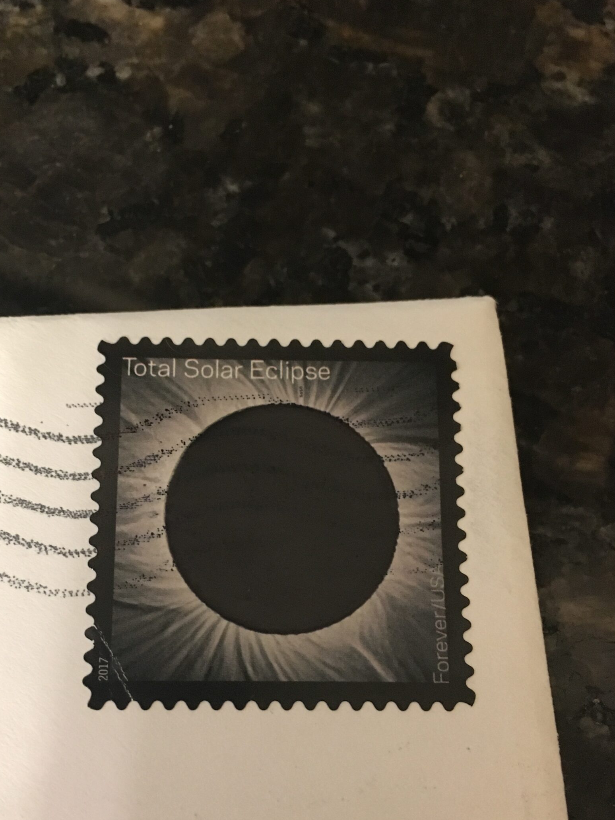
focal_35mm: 36
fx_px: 853
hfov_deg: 39.5
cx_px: 245
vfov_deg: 51.2
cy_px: 473
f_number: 2.2
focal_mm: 4.15
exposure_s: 1/15
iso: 200
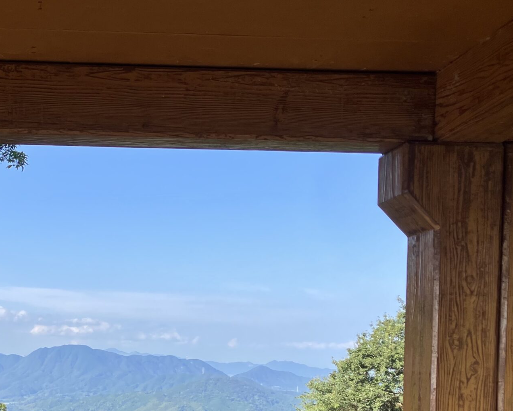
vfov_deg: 26.5
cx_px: 66
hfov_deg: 32.7
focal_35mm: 55
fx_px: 835
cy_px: 384
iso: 32
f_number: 1.8
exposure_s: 1/934
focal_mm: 3.99
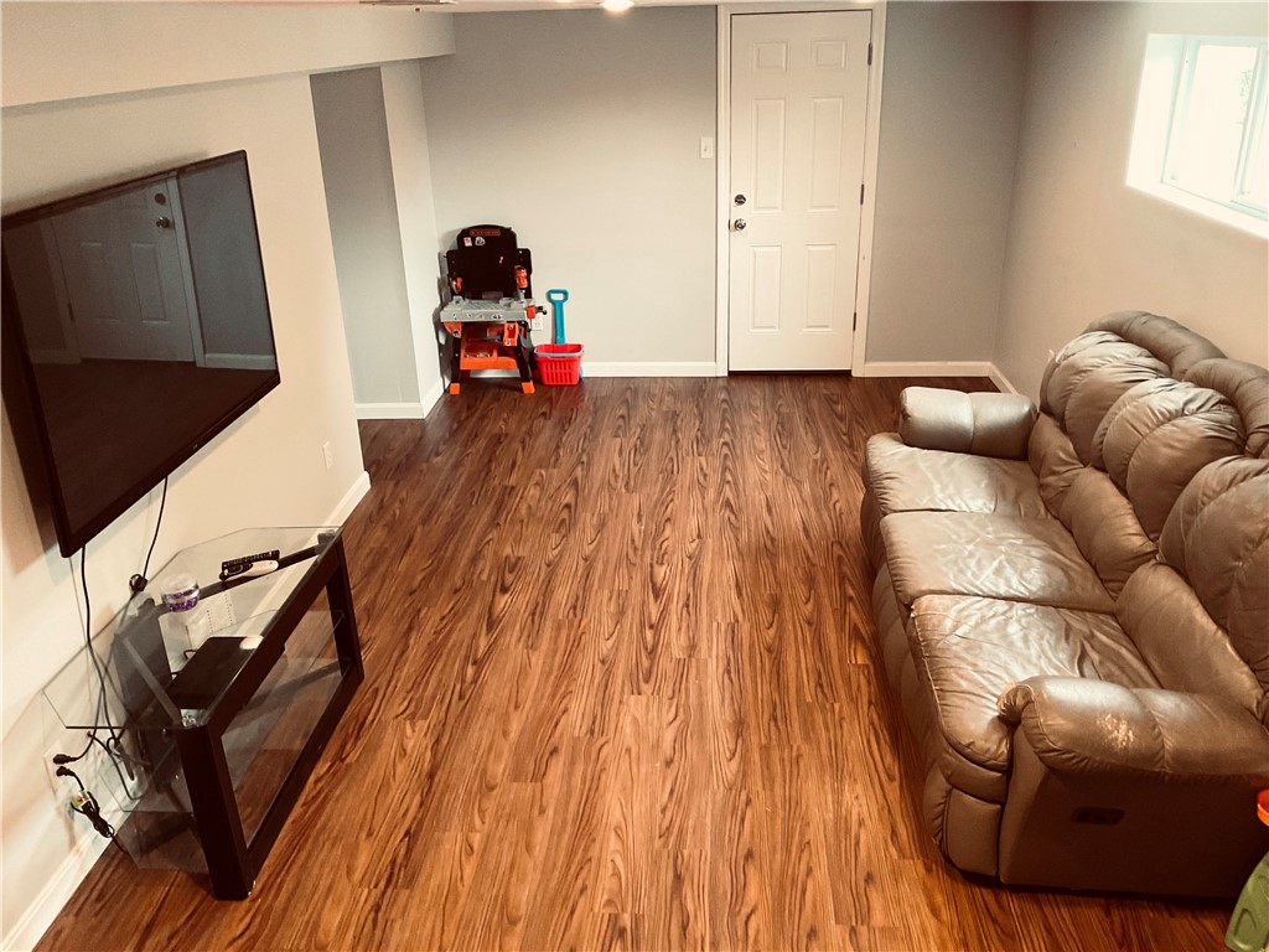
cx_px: 634
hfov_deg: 61.7
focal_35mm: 29
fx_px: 1063
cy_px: 476
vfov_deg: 48.2
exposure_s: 1/60
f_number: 1.8
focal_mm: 3
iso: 160
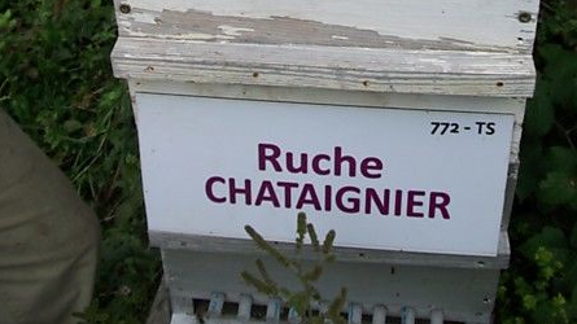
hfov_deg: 43.7
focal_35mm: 47
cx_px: 288
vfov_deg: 23.4
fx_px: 719
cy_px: -56
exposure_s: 1/100
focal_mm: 5.7
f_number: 2.9
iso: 80
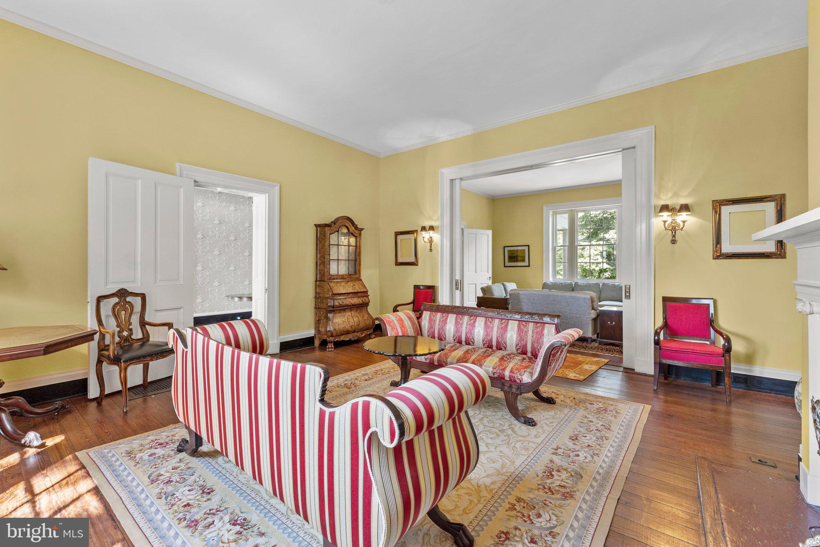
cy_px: 274
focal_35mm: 15
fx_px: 333
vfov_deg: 78.8
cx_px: 410
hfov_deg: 101.9
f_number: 8
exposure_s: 1/6
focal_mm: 14.6
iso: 500
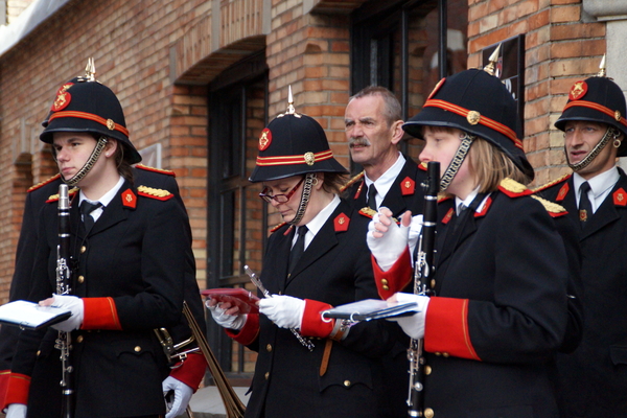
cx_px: 314
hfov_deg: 13.7
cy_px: 209
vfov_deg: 9.1
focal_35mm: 150
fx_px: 2612
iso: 3200
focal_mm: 100
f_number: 5.6
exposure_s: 1/2000
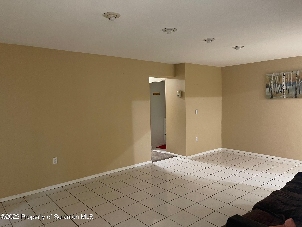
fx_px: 227
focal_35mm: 26
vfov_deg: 53.1
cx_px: 151
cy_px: 114
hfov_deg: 67.3
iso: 500
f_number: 1.6
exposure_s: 1/30
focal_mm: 5.1
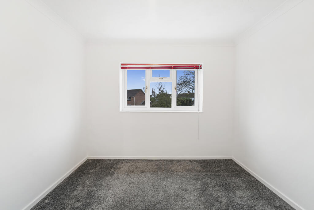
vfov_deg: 81.3
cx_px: 157
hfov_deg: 104.2
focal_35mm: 14
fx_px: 122
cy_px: 105
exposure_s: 1/50
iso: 320
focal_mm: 14
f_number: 6.3
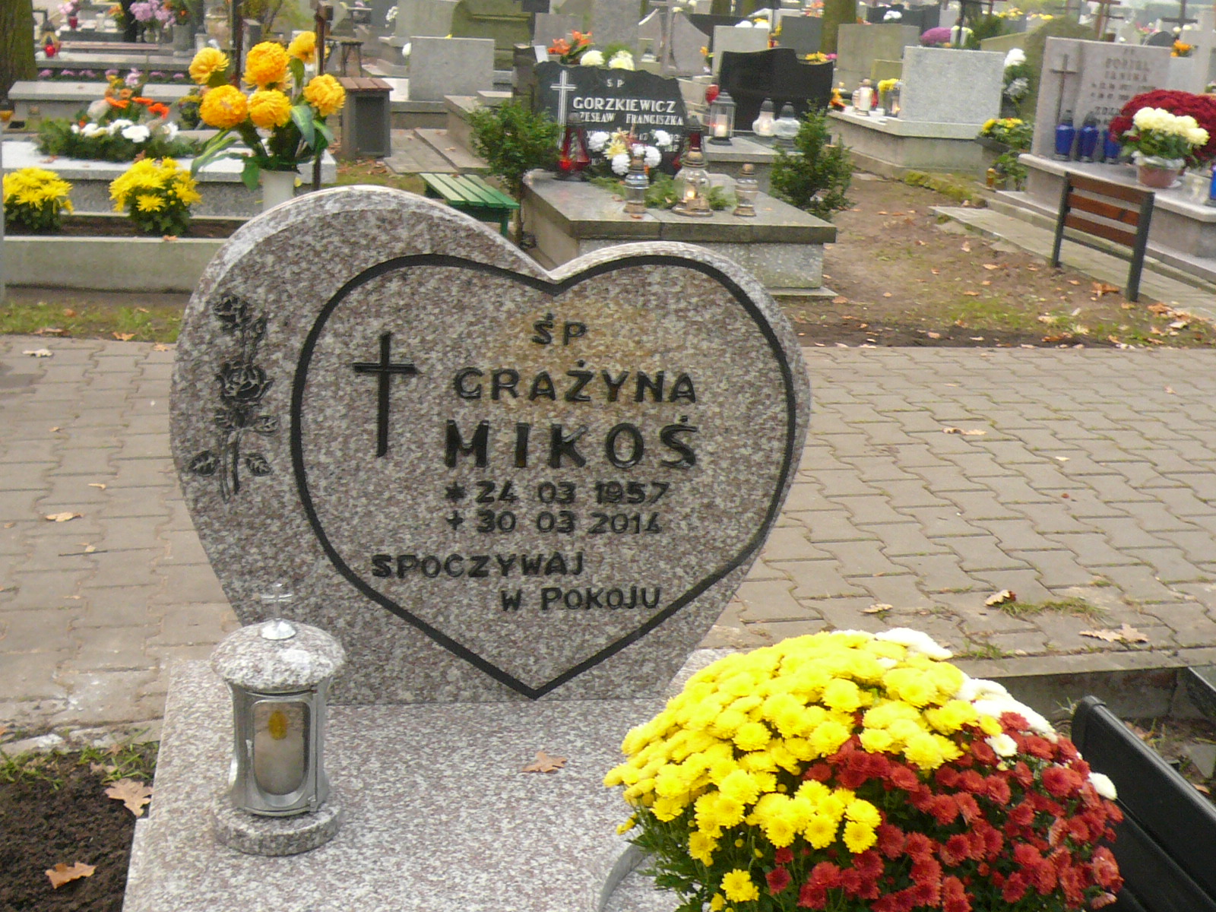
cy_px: 456
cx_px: 608
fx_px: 1581
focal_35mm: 45
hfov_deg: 42.1
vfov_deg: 32.2
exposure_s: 1/15
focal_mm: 4.9
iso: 125
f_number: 2.9
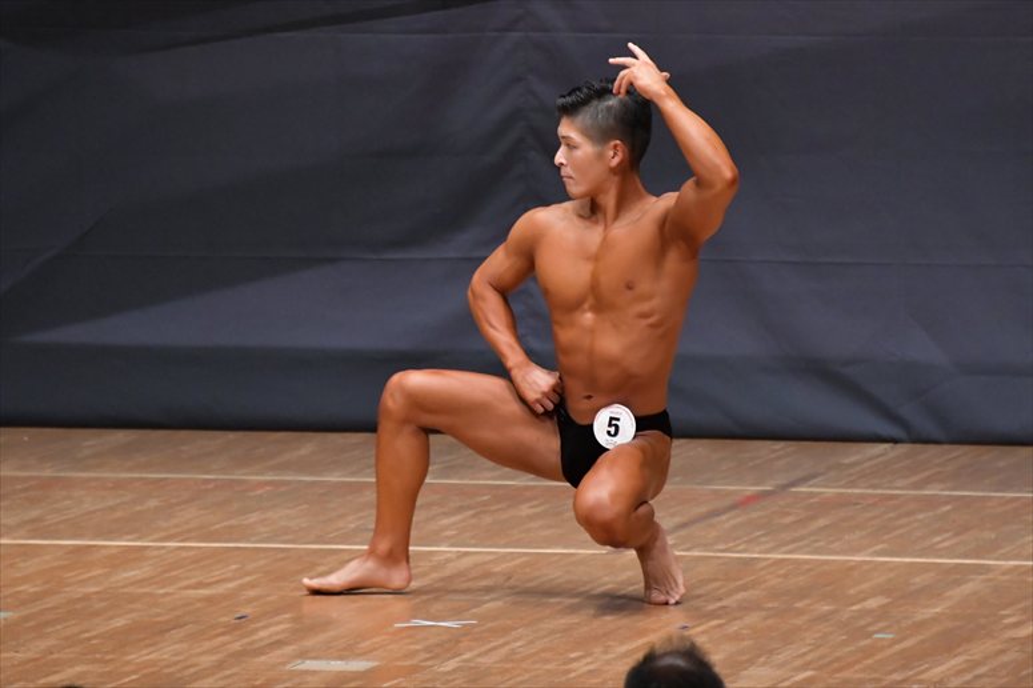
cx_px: 516
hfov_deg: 4.6
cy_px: 344
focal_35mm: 450
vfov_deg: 3.1
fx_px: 12906
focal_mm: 300
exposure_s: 1/400
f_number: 5.6
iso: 6400
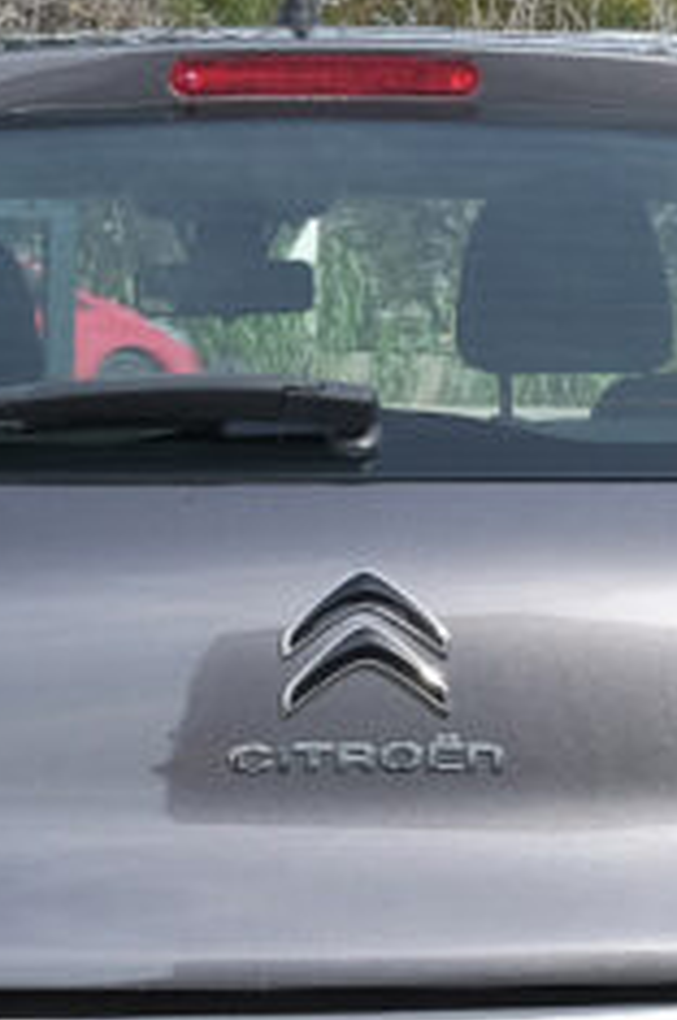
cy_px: 883
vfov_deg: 14.2
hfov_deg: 9.5
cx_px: 417
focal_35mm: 144
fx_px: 4074
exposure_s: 1/125
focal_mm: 22.1
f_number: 9
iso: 160
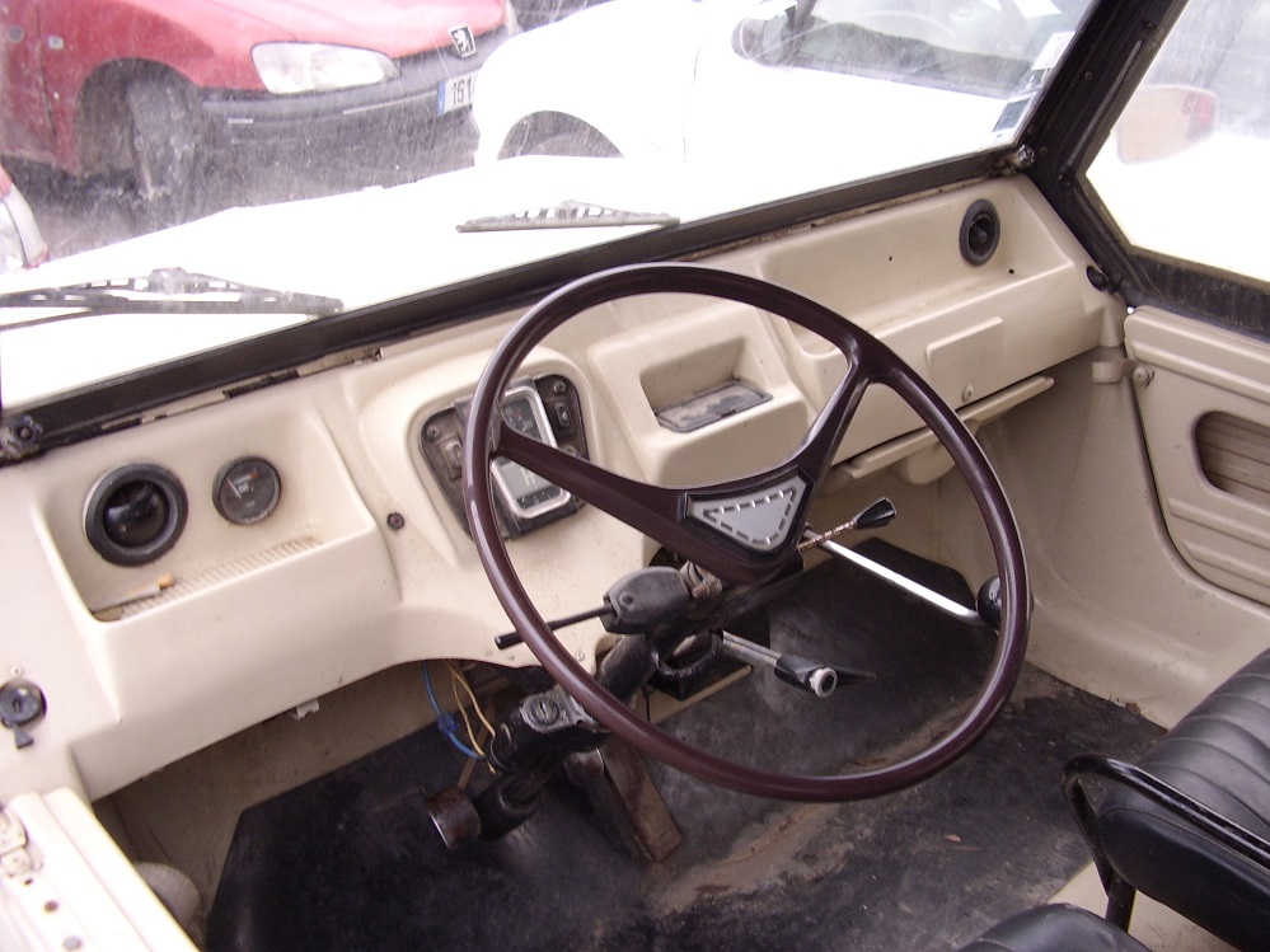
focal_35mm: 30
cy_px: 476
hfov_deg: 60.0
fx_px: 1101
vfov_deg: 46.8
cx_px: 635
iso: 100
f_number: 2.9
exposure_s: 1/18
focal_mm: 5.8
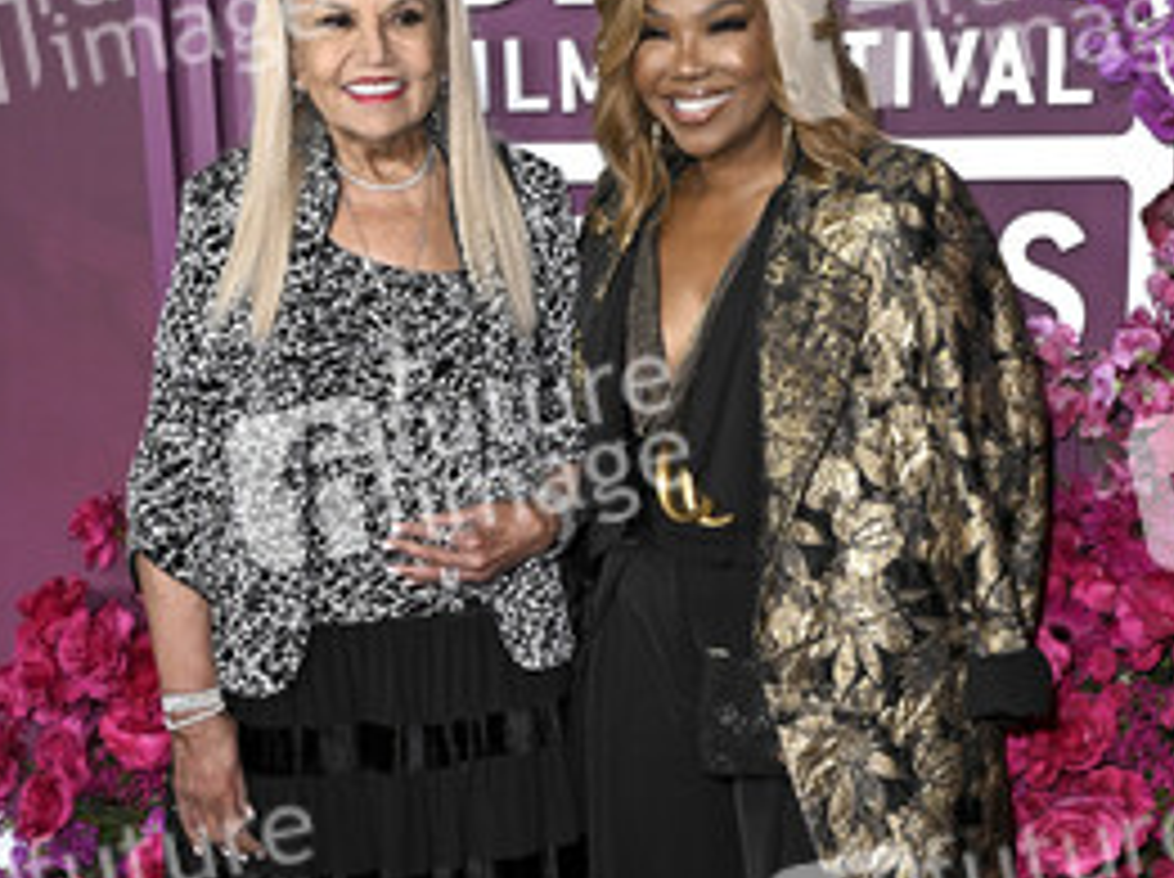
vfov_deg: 24.4
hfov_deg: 32.7
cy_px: 689
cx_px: 589
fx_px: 1998
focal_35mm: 59
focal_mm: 40
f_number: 5.6
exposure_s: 1/320
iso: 2000
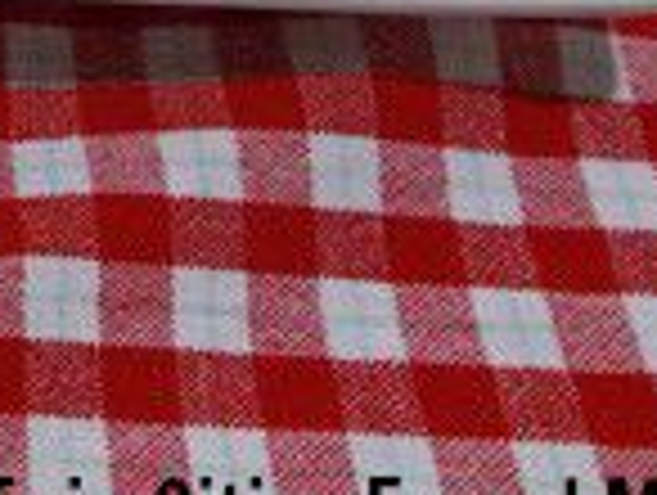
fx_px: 1654
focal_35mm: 87
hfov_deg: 18.9
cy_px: -308
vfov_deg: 15.3
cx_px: -407
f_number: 3.1
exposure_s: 1/30
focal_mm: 4
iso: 200
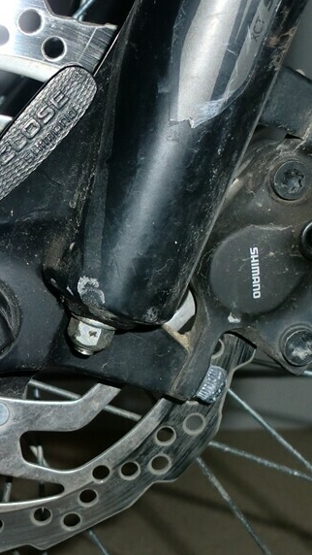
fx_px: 1058
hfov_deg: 16.1
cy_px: 374
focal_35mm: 72
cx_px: -69
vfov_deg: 29.1
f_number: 3.1
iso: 64
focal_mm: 6.3
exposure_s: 1/40
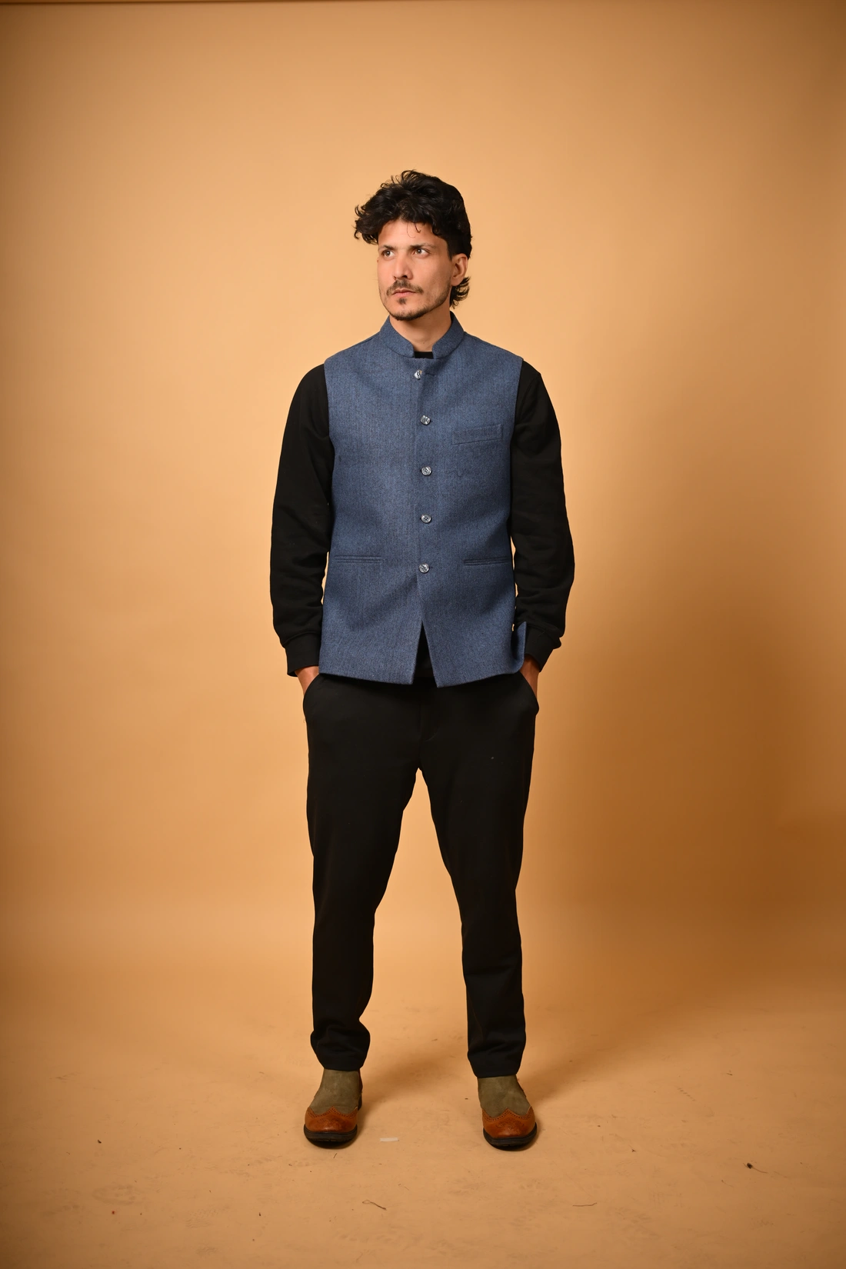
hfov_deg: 27.0
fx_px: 1762
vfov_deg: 39.6
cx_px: 423
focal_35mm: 50
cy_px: 634
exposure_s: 1/1250
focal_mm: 50
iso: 200
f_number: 2.2
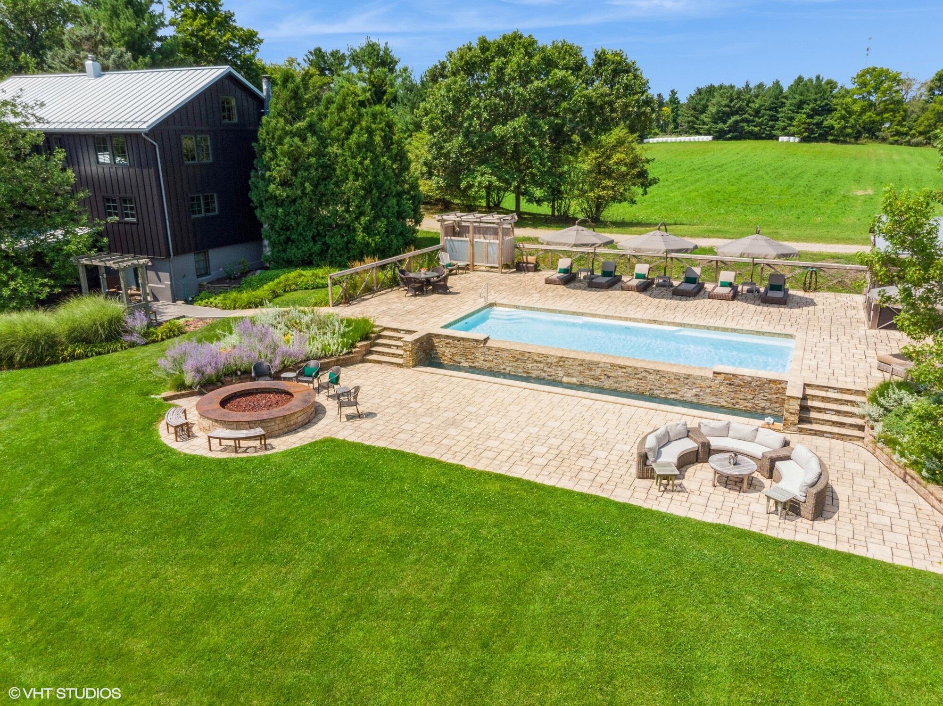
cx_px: 472
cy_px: 353
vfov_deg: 56.8
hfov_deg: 71.6
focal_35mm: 24
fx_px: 653
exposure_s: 1/850
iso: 100
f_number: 2.8
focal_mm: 4.5
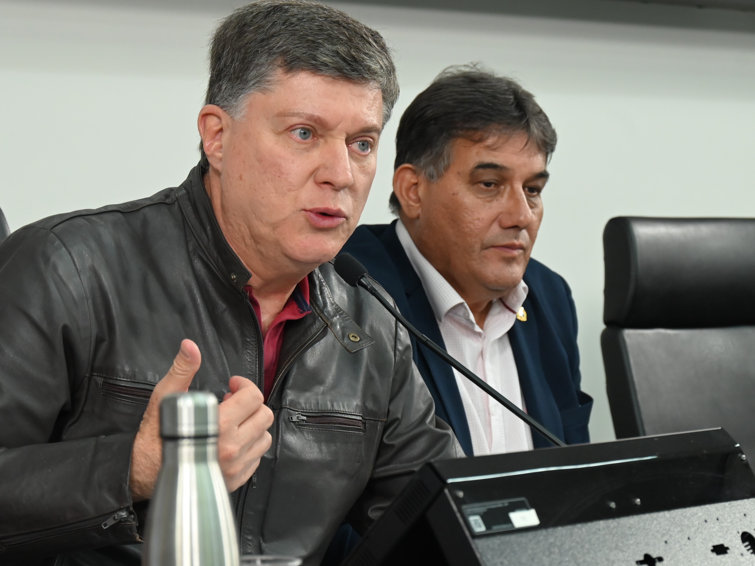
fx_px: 2748
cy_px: 340
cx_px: 365
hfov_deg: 15.6
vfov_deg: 11.8
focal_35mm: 126
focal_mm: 80
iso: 2000
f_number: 6.3
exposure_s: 1/125
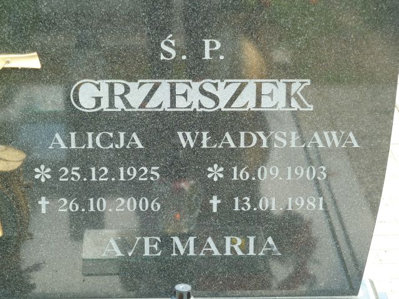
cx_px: 200
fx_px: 1279
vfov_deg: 13.3
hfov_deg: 17.7
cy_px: 150
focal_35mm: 111
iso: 200
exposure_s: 1/50
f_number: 4.4
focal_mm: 18.2
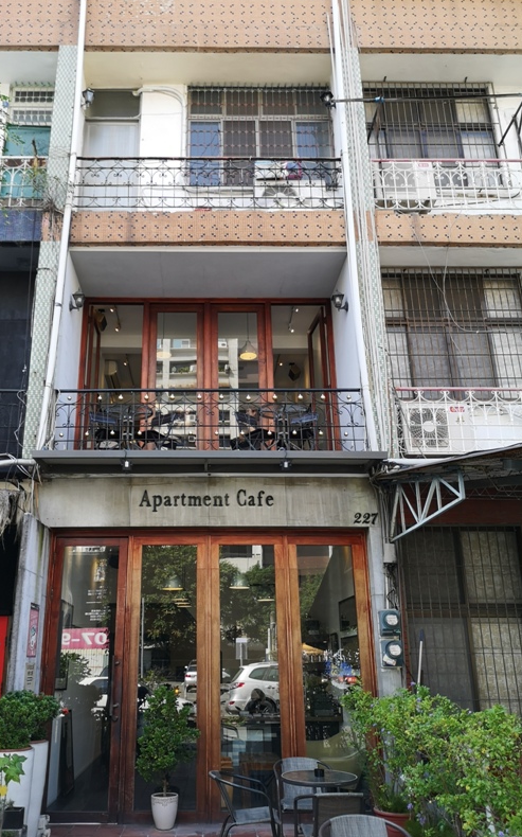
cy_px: 416
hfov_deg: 42.9
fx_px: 661
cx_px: 208
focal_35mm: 29
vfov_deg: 64.7
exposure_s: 1/304
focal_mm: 3.95
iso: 50
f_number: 1.8
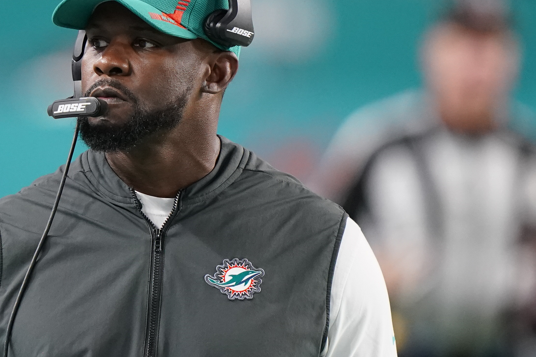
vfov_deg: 1.3
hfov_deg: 1.9
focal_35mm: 1076
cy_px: 251
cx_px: 74
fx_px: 16018
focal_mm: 400
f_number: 3.2
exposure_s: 1/1250
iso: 4000
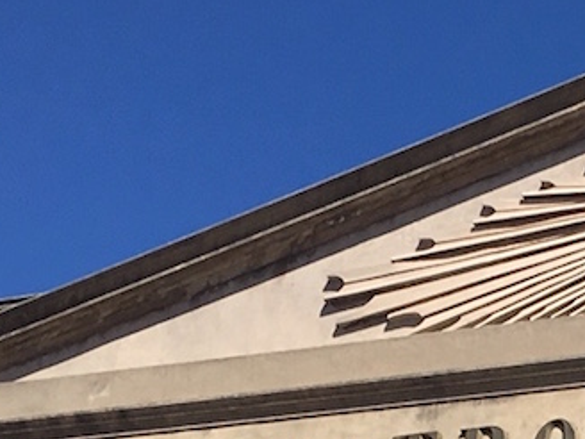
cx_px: 801
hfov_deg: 12.4
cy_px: 935
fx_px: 2586
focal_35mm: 153
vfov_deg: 9.0
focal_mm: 4.15
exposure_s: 1/2024
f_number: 2.2
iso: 25
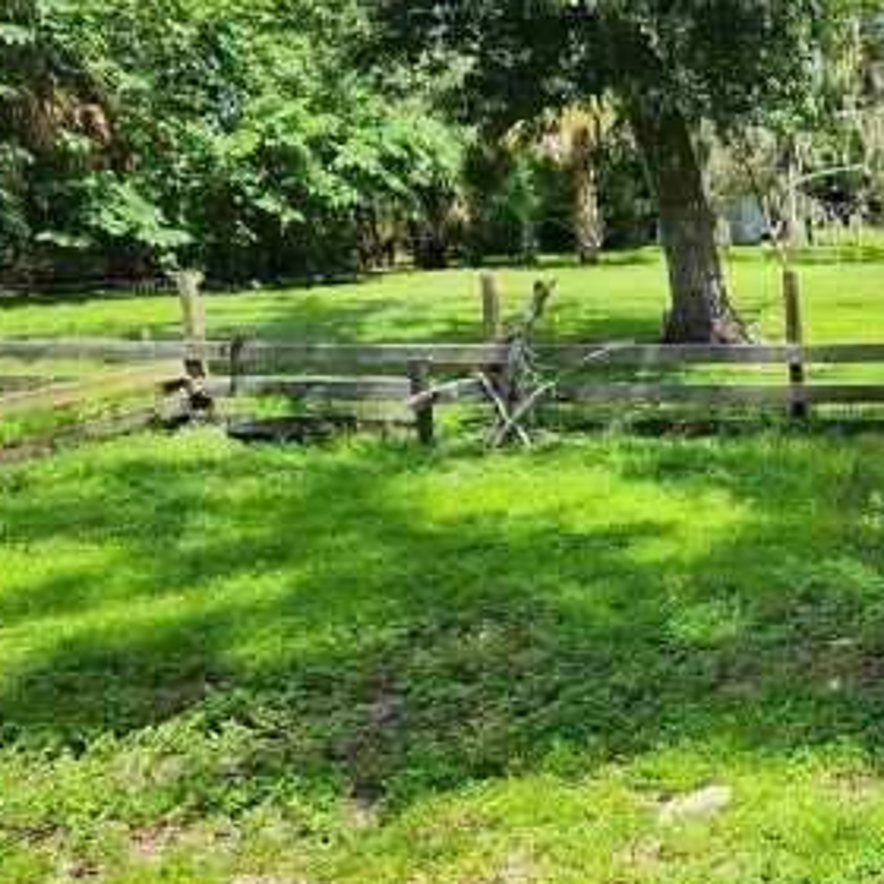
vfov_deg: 40.0
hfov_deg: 32.8
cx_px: 1064
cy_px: 474
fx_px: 1213
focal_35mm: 42
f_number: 2.2
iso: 50
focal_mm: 2.2
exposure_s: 1/1022
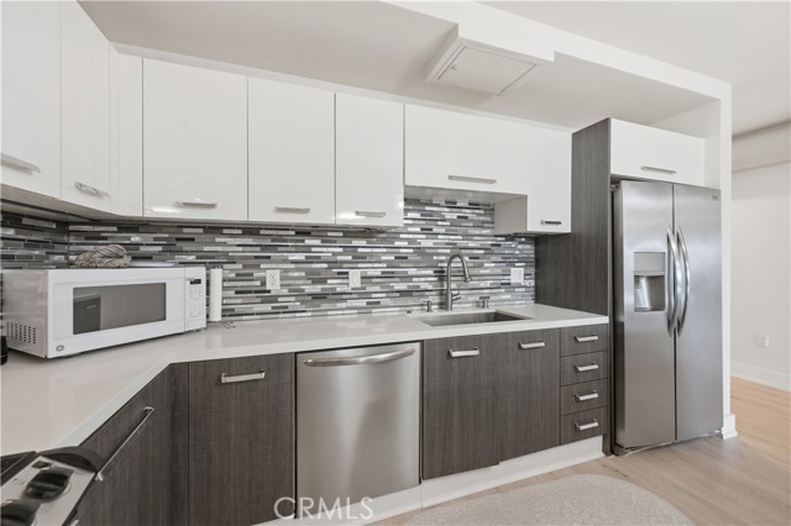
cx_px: 396
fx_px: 307
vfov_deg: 81.1
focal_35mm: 14
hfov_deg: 104.3
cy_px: 263
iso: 2500
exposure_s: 1/250
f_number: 9
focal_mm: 14
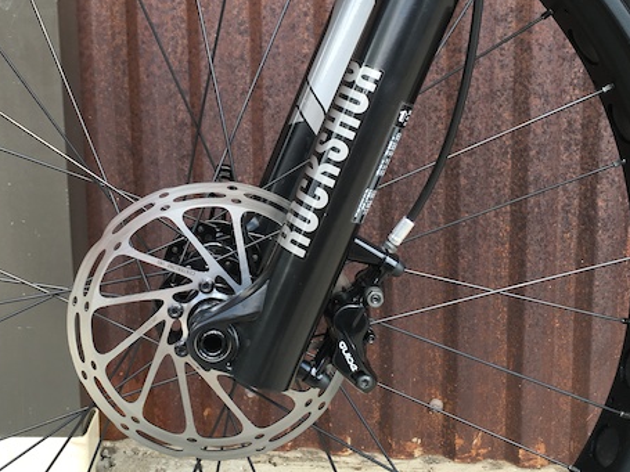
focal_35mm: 51
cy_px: 166
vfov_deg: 28.4
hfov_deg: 37.3
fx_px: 928
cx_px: 240
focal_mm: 4.15
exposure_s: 1/124
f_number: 2.2
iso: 25
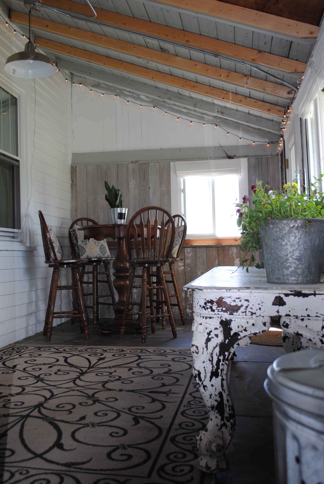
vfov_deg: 53.1
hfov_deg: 37.0
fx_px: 485
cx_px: 162
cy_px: 242
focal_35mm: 36
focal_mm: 24
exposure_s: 1/60
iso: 200
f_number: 4
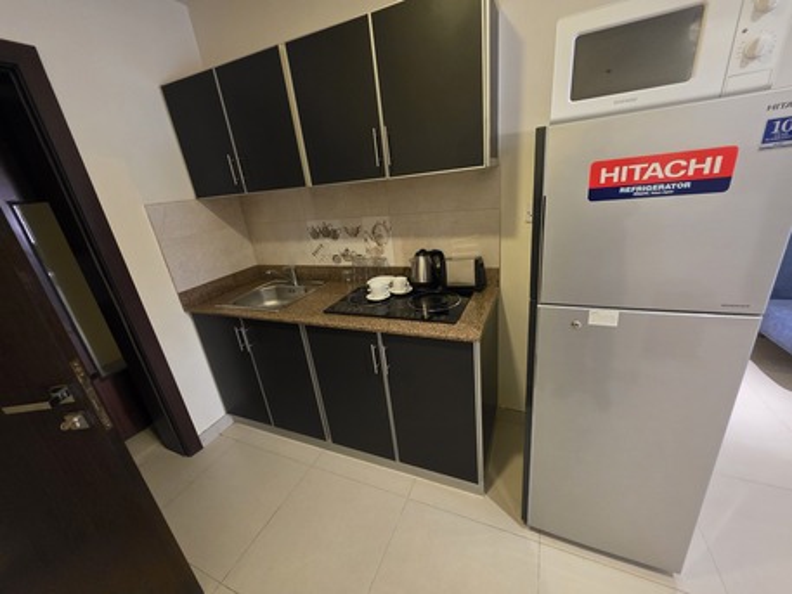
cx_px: 396
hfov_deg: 106.2
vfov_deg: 89.9
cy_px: 297
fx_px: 298
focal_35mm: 13
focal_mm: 2.2
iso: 800
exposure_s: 1/50
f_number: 1.9
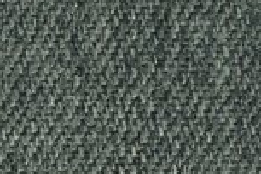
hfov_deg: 5.5
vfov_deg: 4.0
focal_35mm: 339
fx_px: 2458
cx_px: -658
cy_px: 273
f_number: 5.6
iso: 800
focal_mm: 30
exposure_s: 1/160
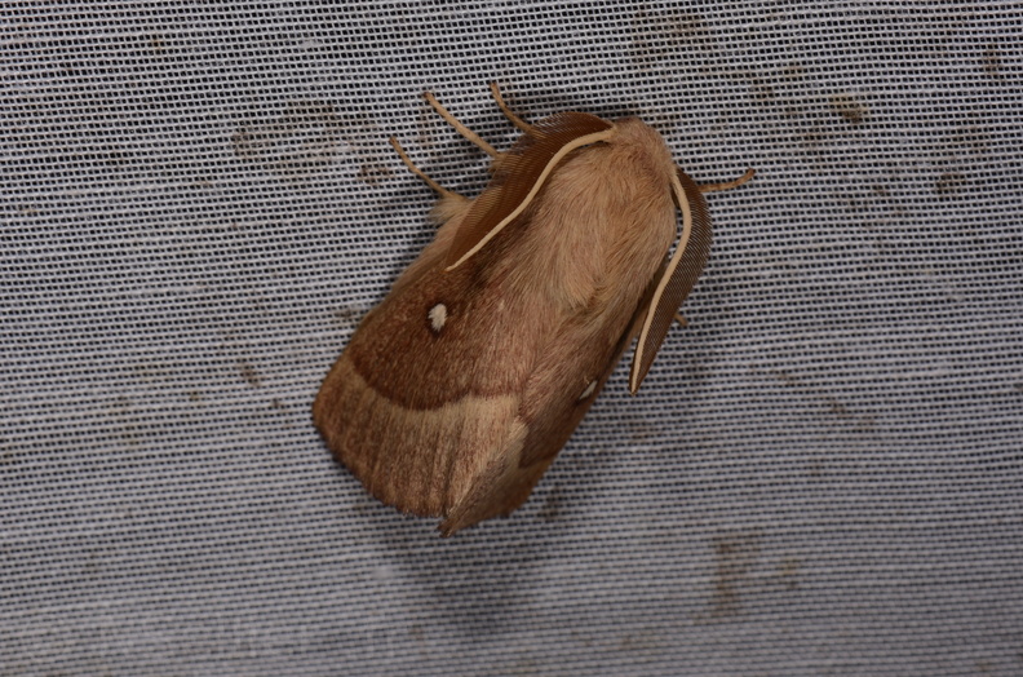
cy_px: 338
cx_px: 512
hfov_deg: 16.1
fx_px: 3614
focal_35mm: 128
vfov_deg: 10.7
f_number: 22
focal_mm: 85
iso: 100
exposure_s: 1/60
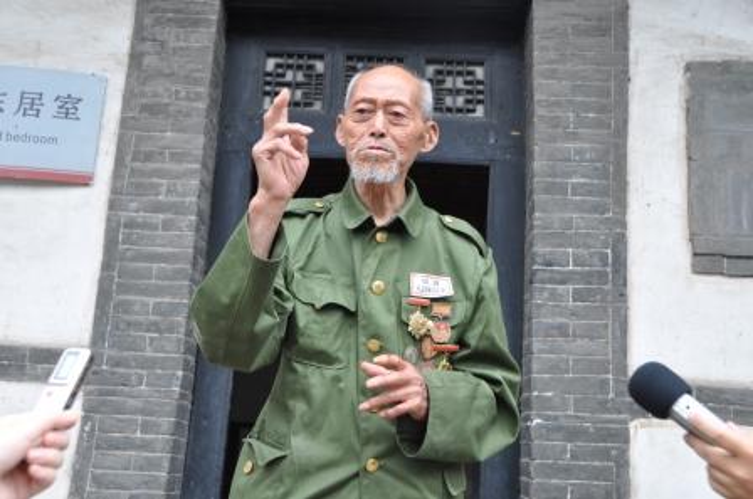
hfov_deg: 48.0
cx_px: 376
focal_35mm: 40
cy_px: 250
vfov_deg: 32.9
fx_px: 846
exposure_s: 1/80
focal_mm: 27
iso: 400
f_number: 4.5
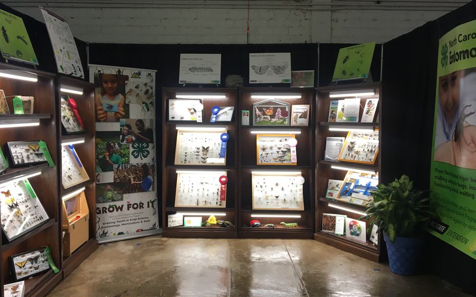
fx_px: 402
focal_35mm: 31
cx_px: 239
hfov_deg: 61.2
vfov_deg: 40.6
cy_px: 138
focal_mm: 4.15
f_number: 2.2
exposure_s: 1/30
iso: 25
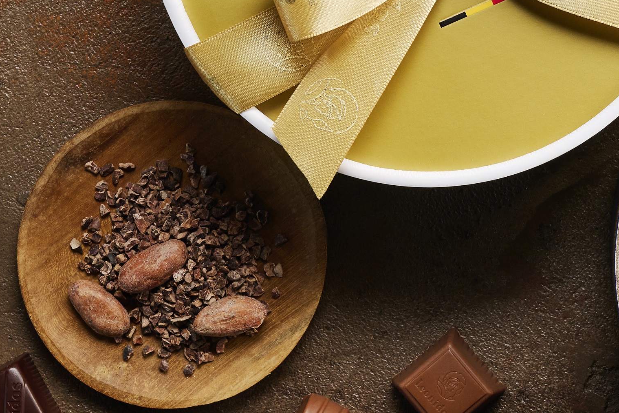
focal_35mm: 158
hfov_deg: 12.8
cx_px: 627
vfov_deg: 8.7
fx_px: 2716
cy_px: 102
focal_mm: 60
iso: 200
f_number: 11
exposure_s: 1/8
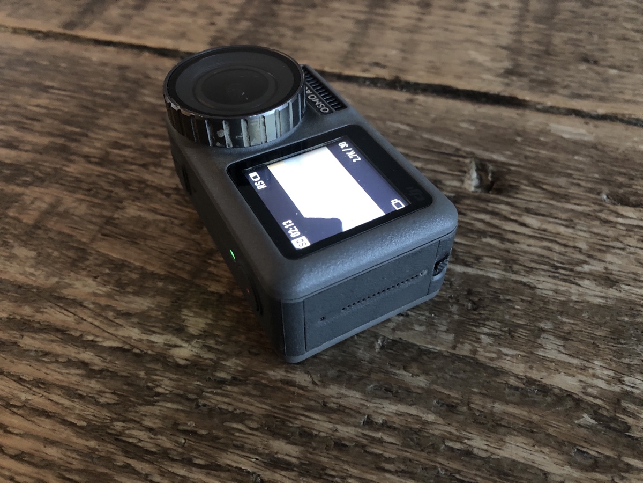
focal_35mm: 28
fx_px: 520
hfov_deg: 63.4
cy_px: 242
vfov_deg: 49.7
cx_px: 322
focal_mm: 3.99
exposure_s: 1/11
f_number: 1.8
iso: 100
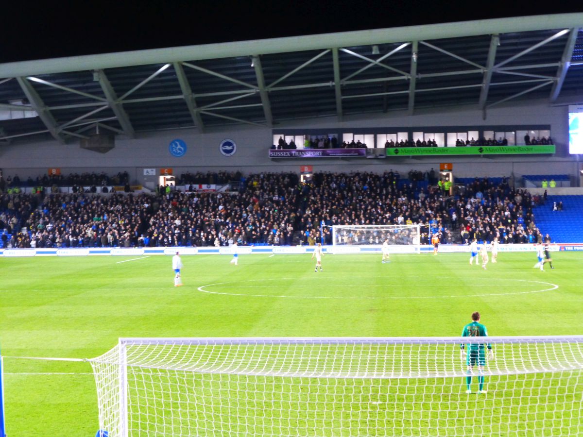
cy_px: 218
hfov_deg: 23.0
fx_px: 1432
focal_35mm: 85
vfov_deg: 17.4
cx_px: 292
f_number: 5.2
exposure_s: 1/6
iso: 400
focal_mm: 15.1
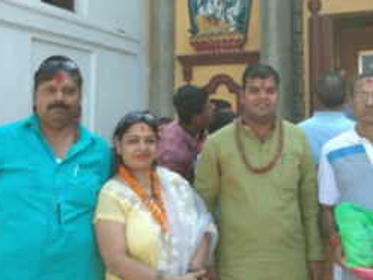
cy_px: 80
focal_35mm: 56
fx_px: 603
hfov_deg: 34.1
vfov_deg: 25.9
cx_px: 245
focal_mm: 3.69
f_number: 2.2
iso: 50
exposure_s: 1/132
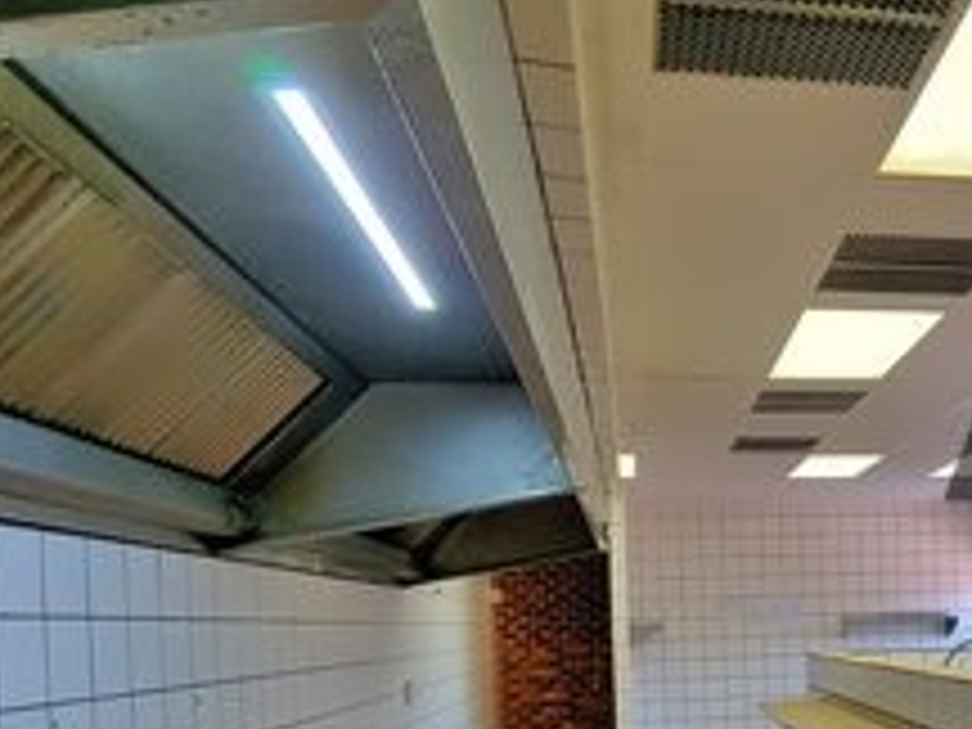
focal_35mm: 37
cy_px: 655
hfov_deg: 46.1
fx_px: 1039
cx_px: 846
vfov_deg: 36.3
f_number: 1.9
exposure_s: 1/33
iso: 50
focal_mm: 2.18
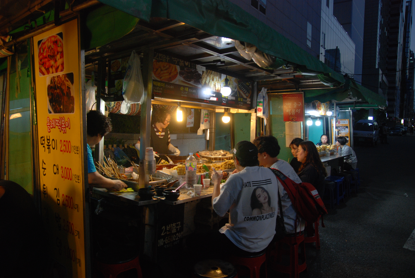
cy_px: 139
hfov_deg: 70.4
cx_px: 208
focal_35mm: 26
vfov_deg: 50.5
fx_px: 294
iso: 400
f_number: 5
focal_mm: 17
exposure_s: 1/60
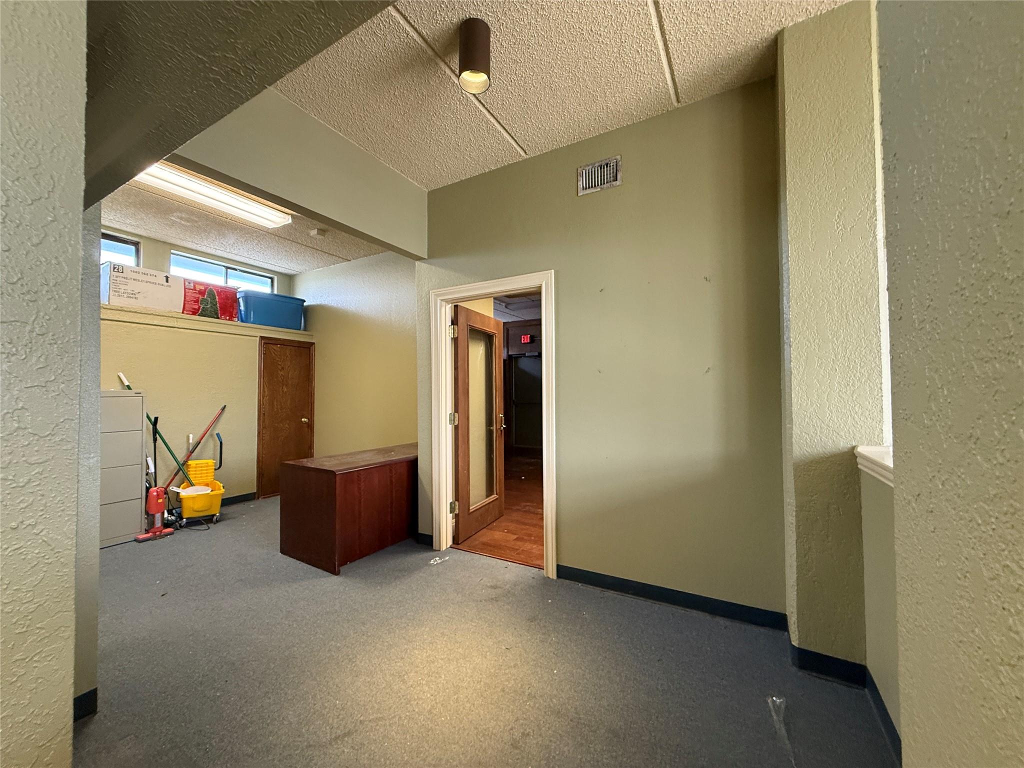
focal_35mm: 14
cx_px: 512
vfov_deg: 85.7
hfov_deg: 102.1
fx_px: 414
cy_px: 384
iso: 400
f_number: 2.2
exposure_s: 1/60
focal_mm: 2.22
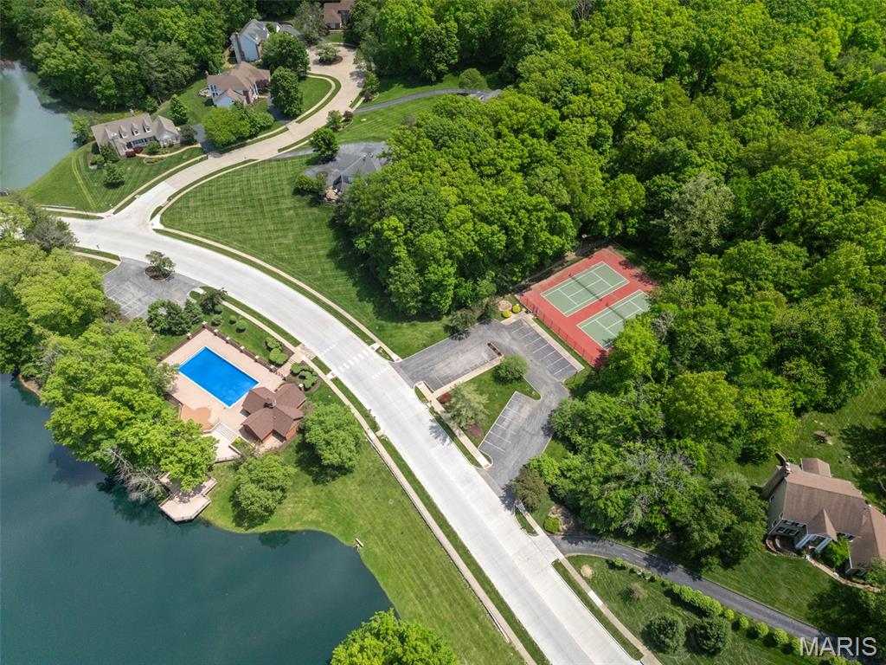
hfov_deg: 71.6
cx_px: 443
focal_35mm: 24
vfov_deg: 56.8
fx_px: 614
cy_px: 332
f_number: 1.7
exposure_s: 1/100
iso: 400
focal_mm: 6.72
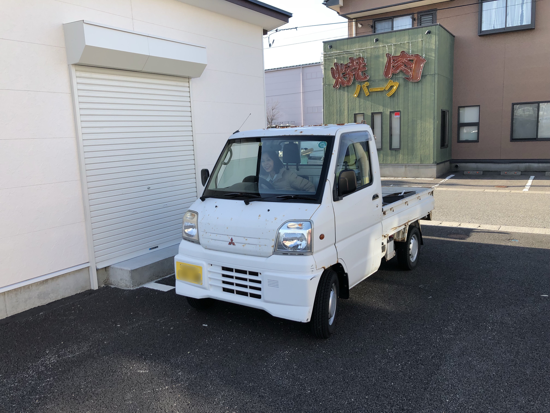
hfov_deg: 61.7
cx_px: 275
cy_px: 206
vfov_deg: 48.2
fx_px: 461
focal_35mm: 29
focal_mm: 3.99
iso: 20
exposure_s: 1/521
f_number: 1.8
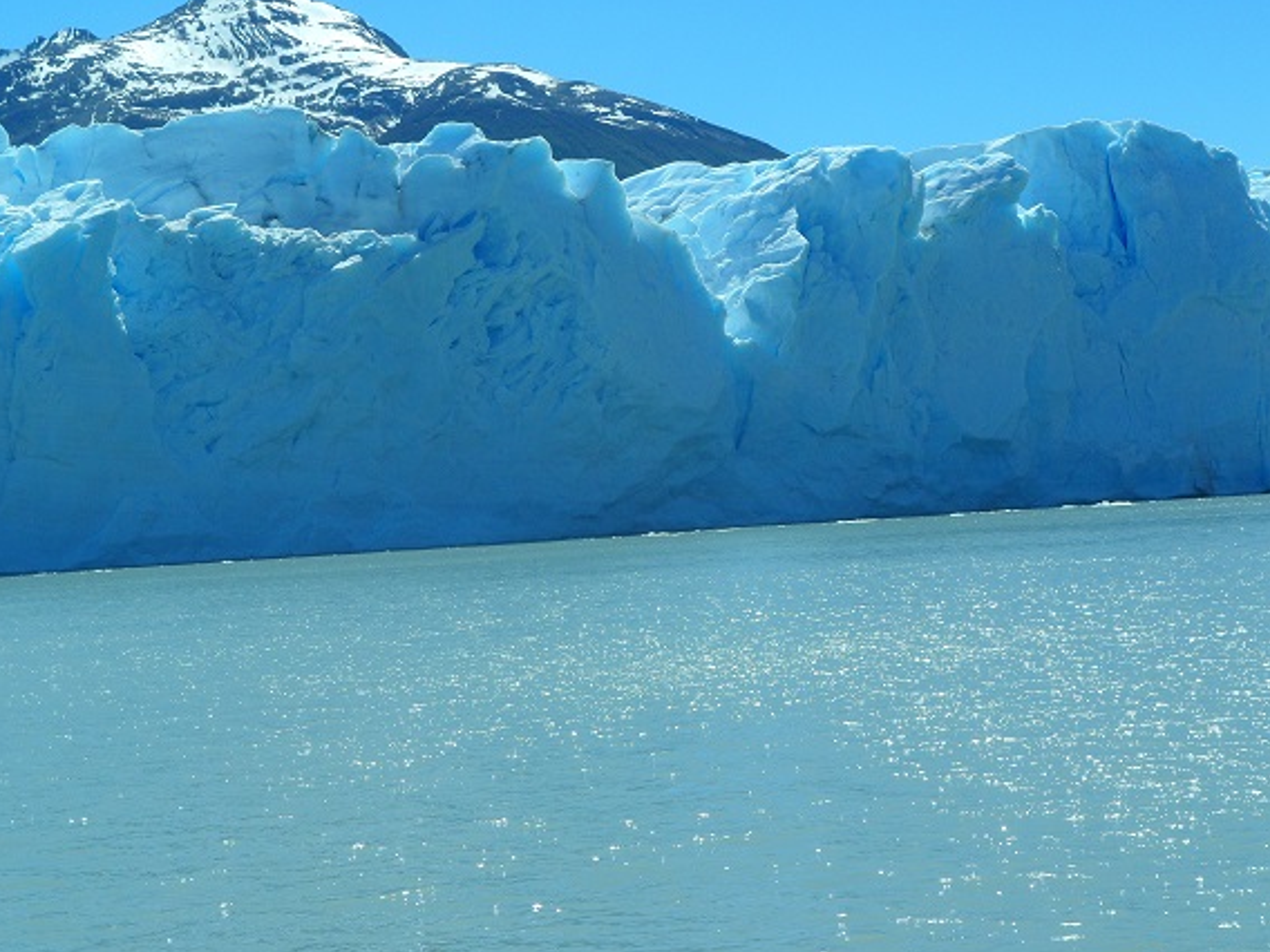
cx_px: 563
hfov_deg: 27.4
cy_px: 425
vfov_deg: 20.7
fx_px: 2605
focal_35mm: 71
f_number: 5.6
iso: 80
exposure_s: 1/750
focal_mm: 11.2
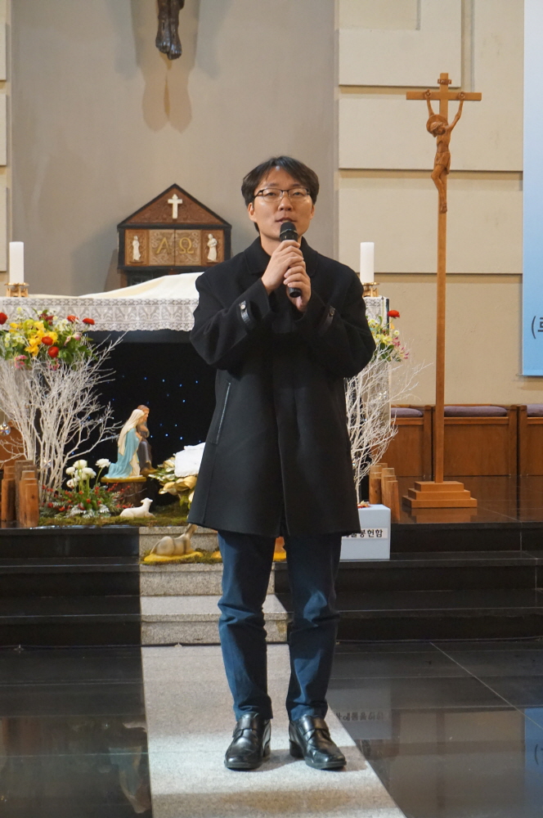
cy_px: 409
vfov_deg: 28.7
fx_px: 1599
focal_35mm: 70
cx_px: 272
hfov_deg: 19.3
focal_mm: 47
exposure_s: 1/60
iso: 3200
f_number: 5.6
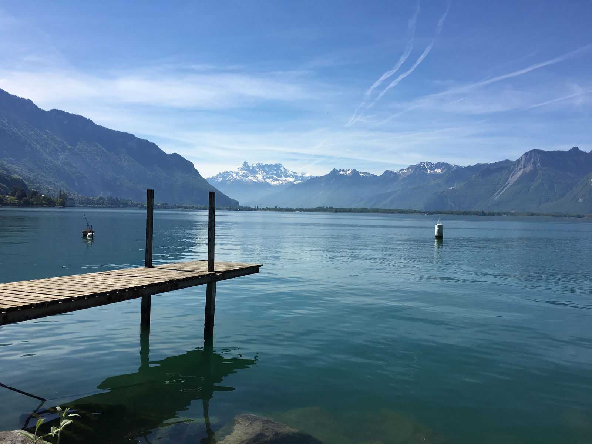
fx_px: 496
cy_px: 222
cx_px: 296
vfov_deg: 48.2
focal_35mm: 29
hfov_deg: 61.7
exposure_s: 1/2262
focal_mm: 4.15
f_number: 2.2
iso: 25
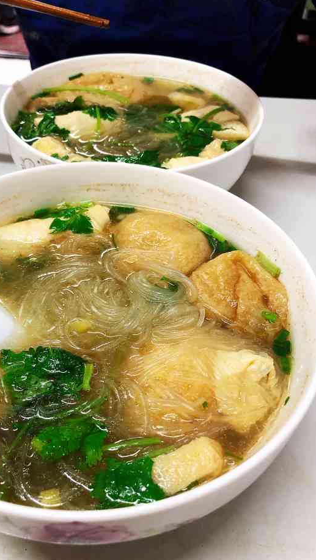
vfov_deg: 62.6
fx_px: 461
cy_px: 282
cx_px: 109
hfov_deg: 37.5
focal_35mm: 31
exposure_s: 1/17
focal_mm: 4
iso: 64
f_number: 1.8
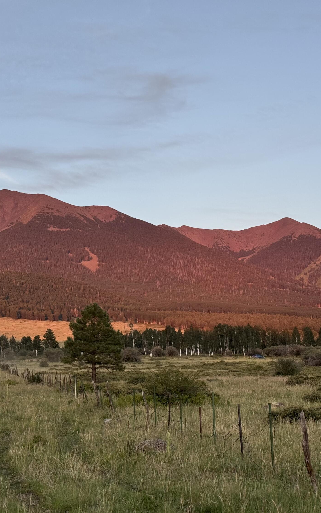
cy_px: 257
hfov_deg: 19.1
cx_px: 158
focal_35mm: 68
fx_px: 952
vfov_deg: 30.2
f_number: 1.78
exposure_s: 1/126
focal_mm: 6.76
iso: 64
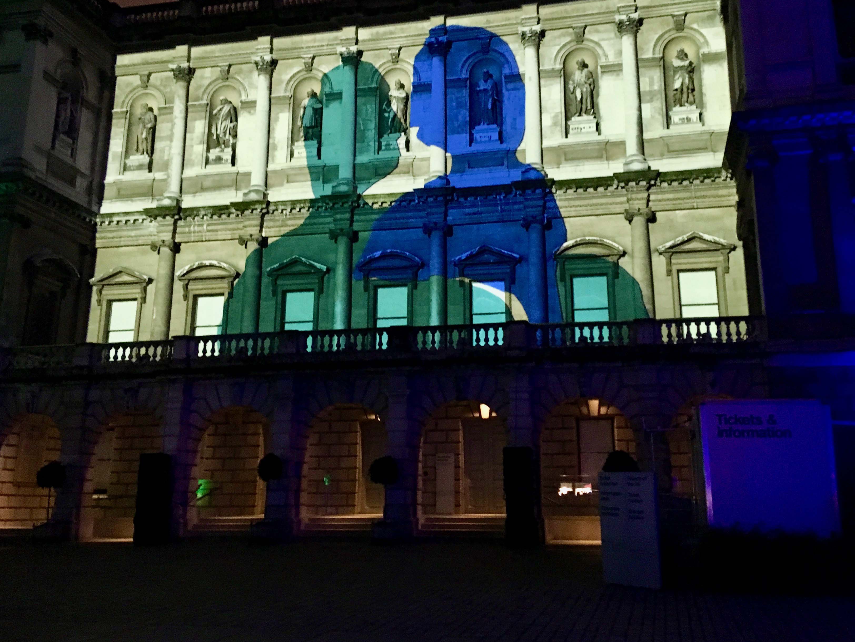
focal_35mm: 36
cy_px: 249
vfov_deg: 39.4
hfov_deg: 51.3
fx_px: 889
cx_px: 451
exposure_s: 1/17
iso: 400
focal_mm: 4.15
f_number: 2.2
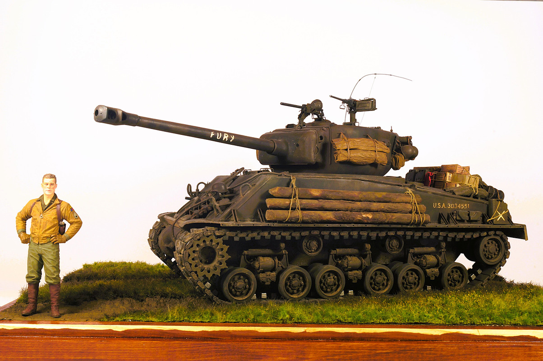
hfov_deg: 49.6
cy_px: 180
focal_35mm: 39
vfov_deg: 34.1
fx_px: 588
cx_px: 272
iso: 100
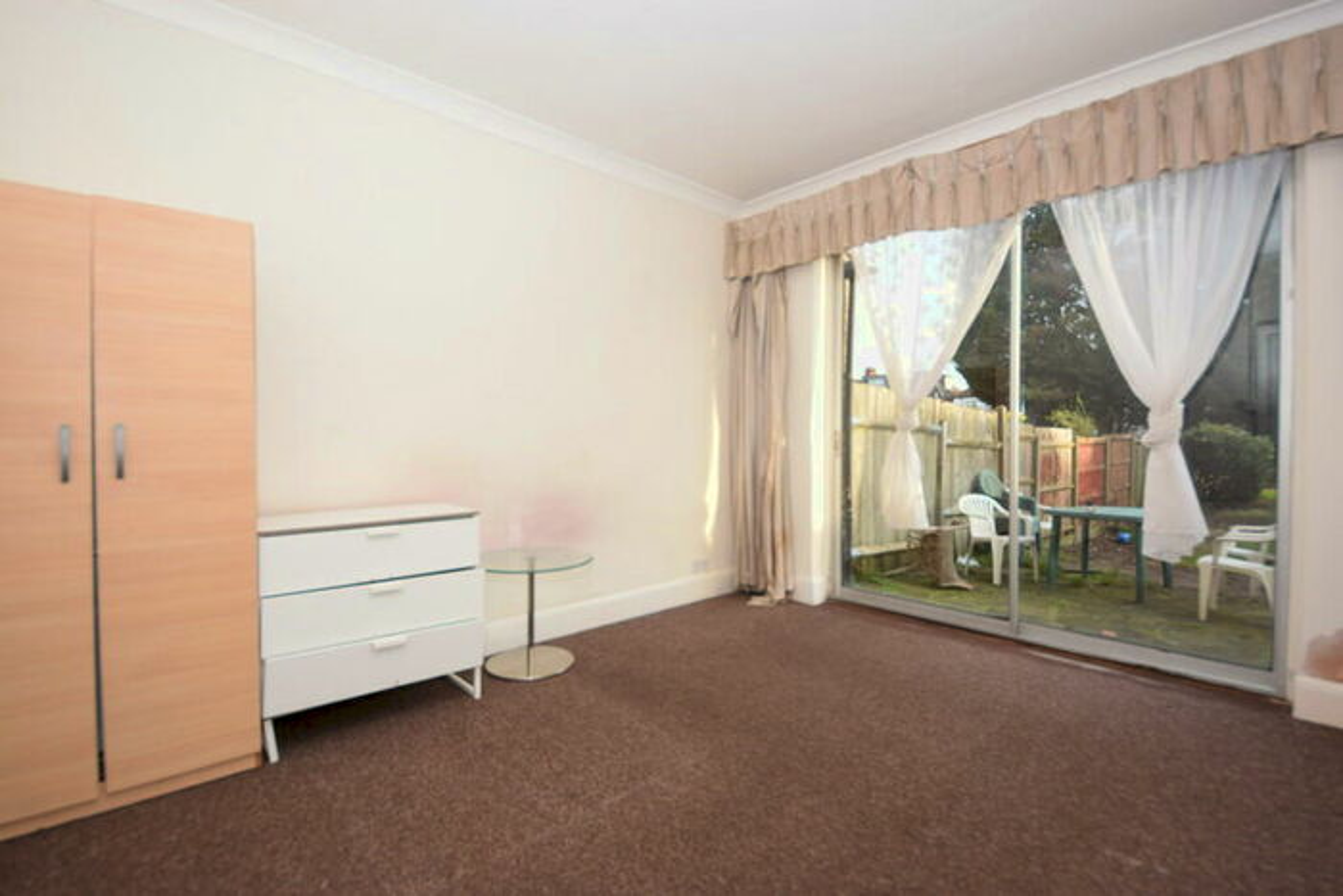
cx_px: 672
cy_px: 448
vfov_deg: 63.2
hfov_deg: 85.4
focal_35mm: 20
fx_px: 728
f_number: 5.6
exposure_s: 1/125
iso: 220
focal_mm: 13
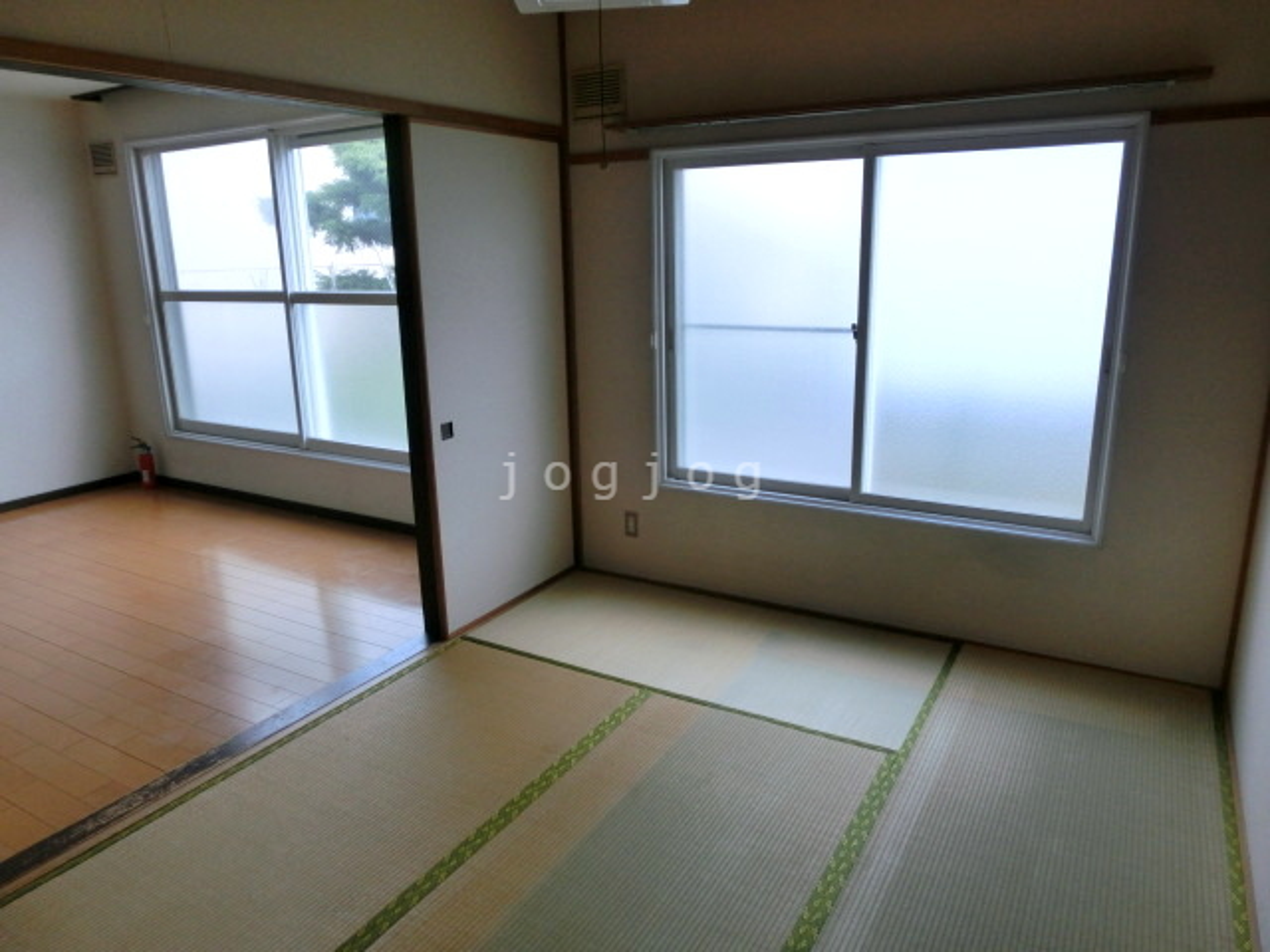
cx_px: 635
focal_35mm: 24
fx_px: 881
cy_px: 476
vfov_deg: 56.8
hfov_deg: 71.6
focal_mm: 4.24
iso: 80
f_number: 3
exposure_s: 1/125
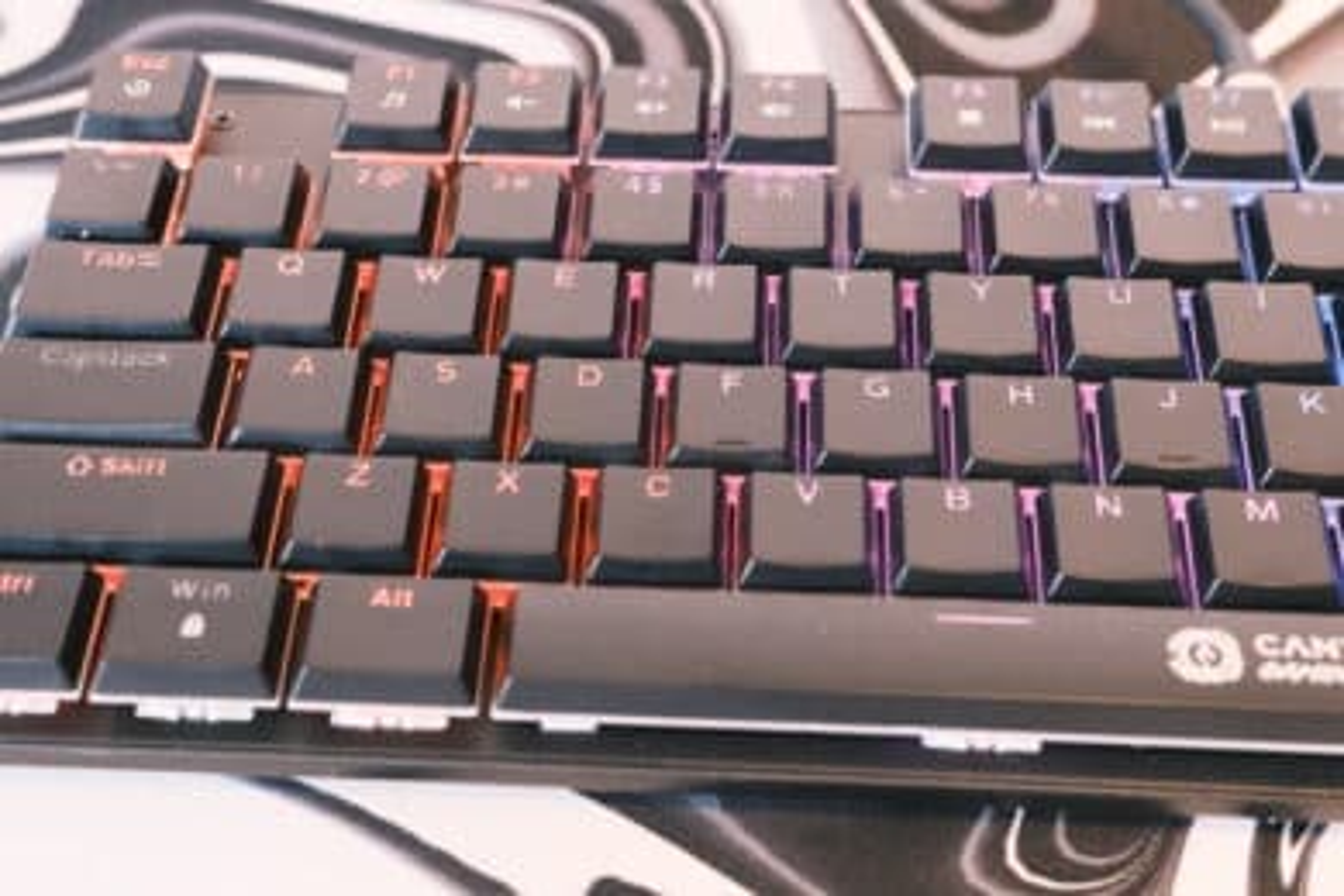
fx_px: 2202
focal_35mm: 59
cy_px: 448
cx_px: 672
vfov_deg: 23.0
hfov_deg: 33.9
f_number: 6.4
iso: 3200
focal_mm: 39.6
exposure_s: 1/20
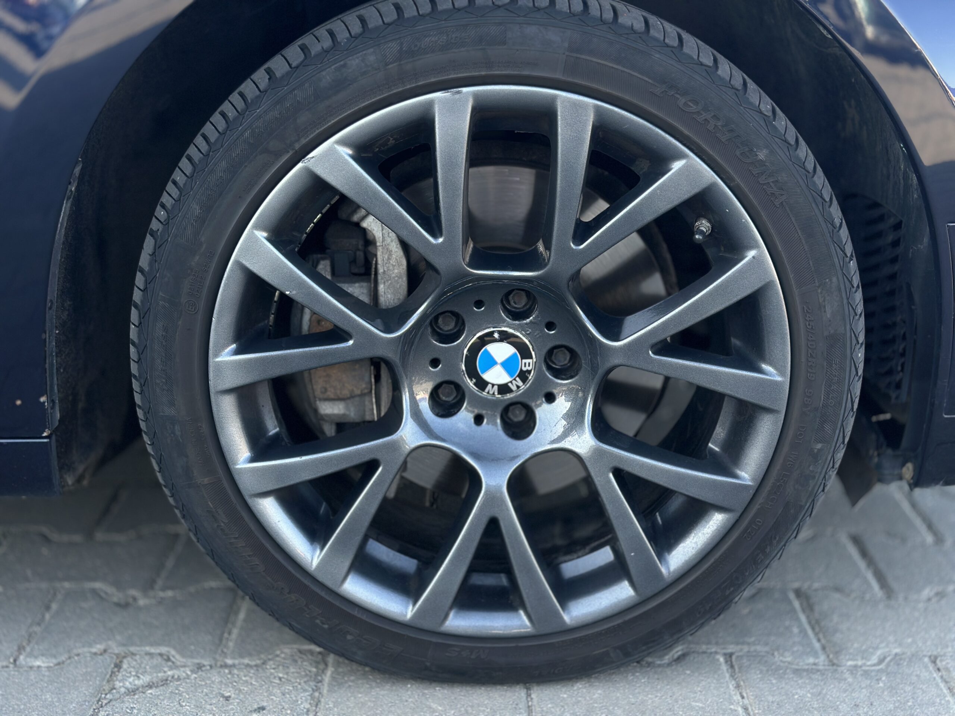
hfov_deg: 39.7
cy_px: 358
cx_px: 478
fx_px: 1324
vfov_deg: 30.3
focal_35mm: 48
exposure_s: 1/373
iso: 80
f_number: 1.78
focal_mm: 6.86
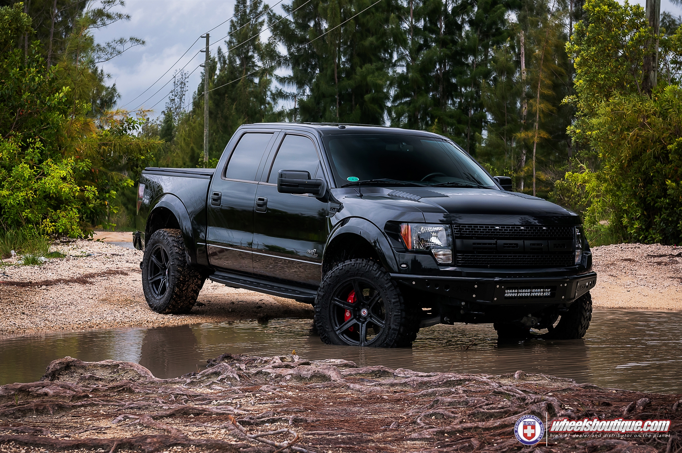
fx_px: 1476
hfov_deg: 26.0
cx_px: 341
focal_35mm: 78
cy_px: 226
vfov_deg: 17.4
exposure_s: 1/100
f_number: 6.3
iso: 200
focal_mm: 52
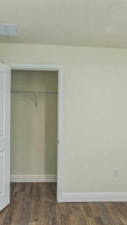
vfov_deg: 71.9
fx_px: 156
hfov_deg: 44.1
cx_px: 51
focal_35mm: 26
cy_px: 113
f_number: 8
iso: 400
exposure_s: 1/10
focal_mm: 16
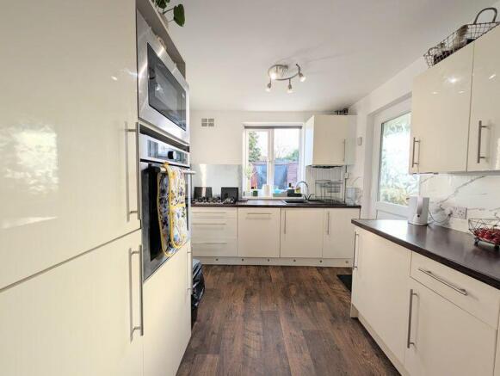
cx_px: 250
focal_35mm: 12
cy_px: 188
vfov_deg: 94.6
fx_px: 174
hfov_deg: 110.5
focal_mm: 2.02
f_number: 1.7
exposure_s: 1/149
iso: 66
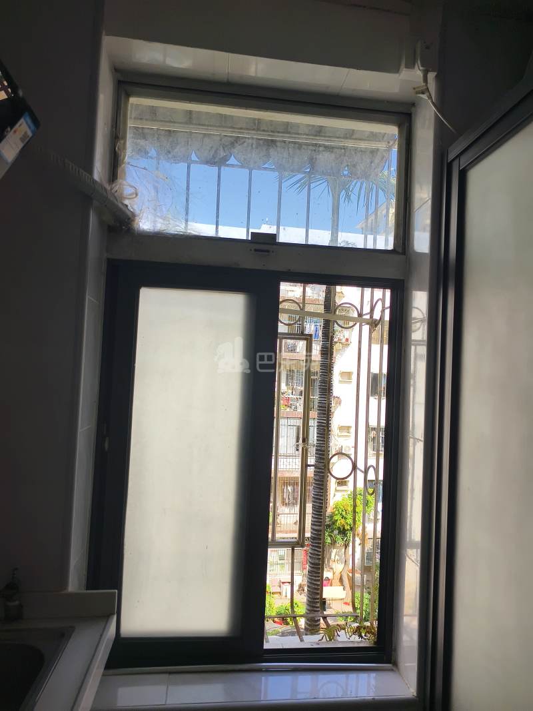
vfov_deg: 73.9
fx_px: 472
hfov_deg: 58.9
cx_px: 266
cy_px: 356
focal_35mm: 23
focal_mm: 5.6
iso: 72
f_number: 1.57
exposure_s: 1/693
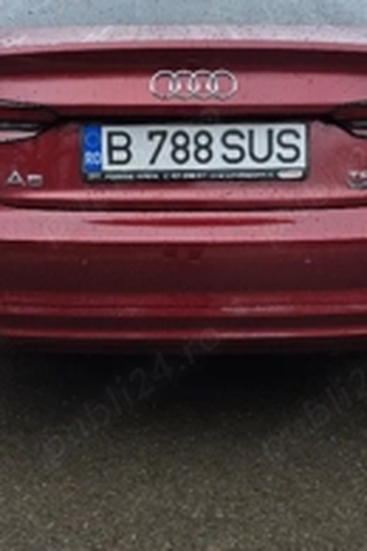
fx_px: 749
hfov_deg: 27.5
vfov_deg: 40.1
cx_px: 186
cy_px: 206
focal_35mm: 49
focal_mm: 6.3
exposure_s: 1/2500
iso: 80
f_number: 1.7
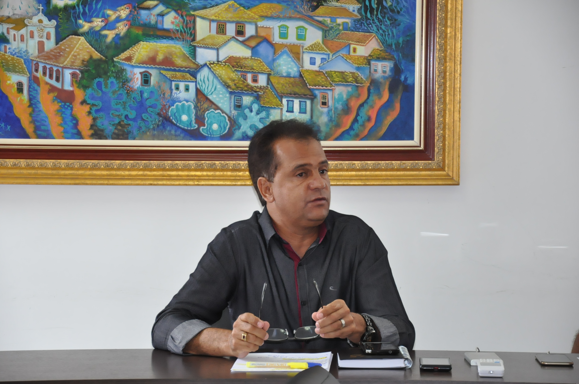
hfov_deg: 16.1
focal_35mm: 128
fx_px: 2048
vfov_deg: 10.7
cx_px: 290
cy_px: 192
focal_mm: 85
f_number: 5.6
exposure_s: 1/100
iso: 2000
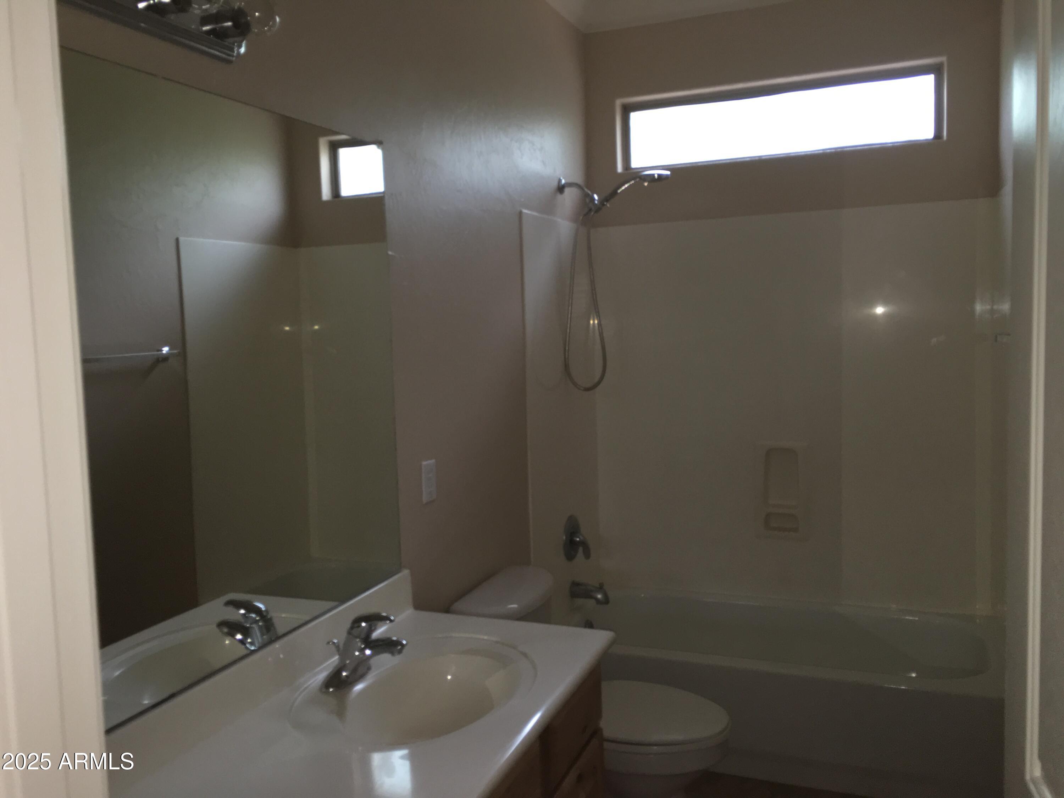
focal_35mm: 29
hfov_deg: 61.7
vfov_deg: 48.2
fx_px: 891
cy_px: 399
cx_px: 532
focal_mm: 4.15
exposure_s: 1/30
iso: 64
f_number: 2.2
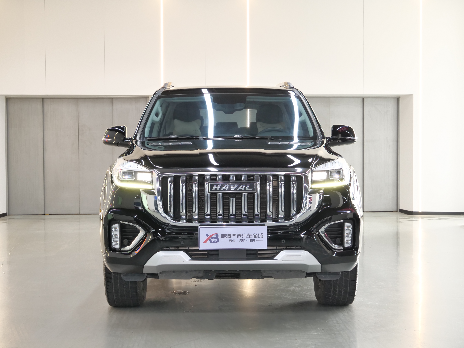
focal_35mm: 54
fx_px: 724
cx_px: 232
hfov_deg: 35.5
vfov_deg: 27.0
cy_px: 174
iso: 800
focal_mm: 27
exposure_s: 1/30
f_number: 4.6
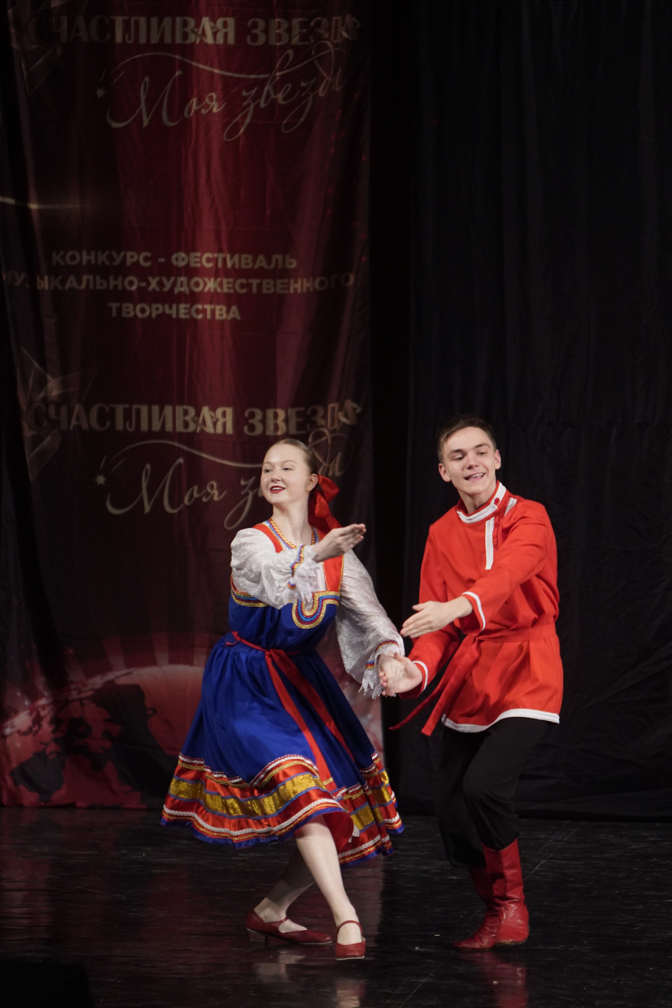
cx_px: 336
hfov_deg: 4.6
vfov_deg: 6.9
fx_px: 8399
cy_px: 504
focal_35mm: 300
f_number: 2.8
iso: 2500
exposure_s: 1/500
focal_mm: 200
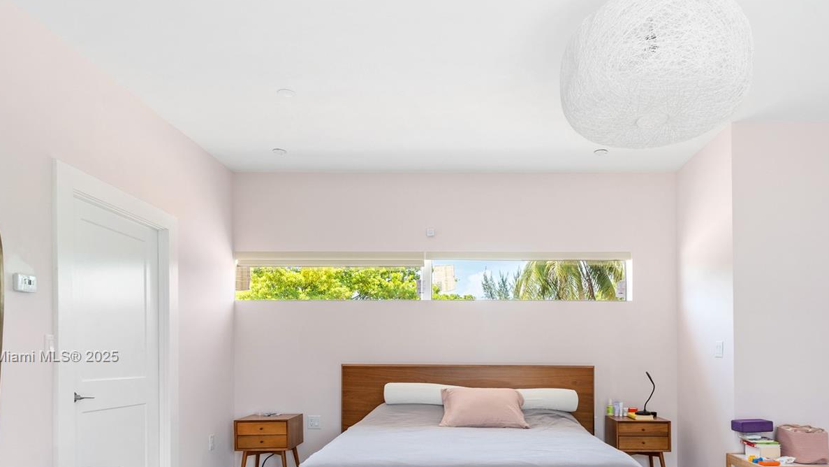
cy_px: 357
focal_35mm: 24
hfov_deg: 76.1
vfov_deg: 45.8
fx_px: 528
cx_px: 453
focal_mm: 17
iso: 400
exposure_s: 1/10
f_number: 8
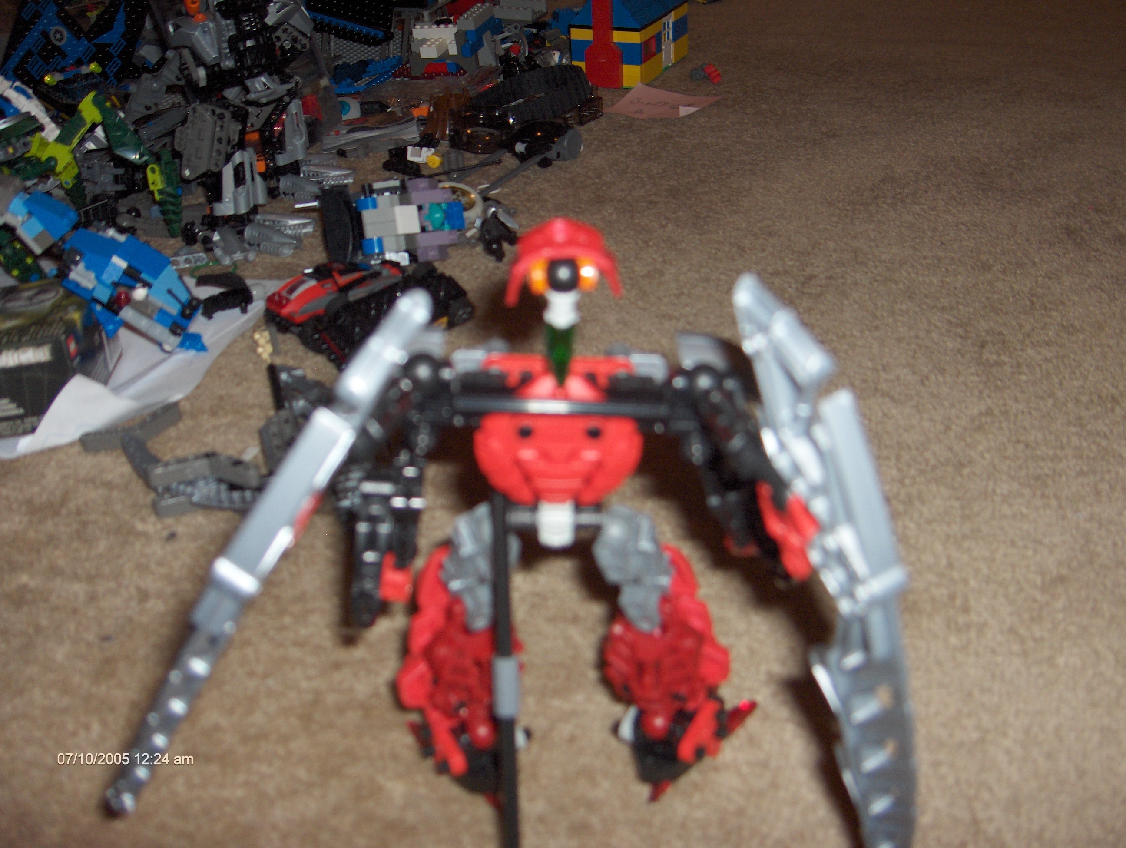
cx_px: 563
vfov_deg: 36.9
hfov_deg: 47.8
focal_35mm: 39
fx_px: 1270
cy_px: 424
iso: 100
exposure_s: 1/60
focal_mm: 8
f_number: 2.8
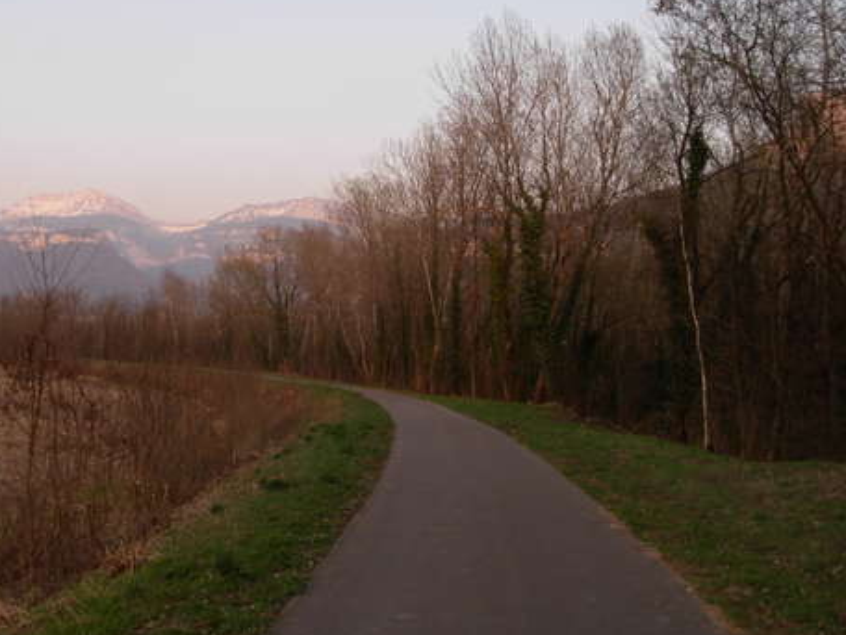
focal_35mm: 50
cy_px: 258
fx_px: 1222
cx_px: 336
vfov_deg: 29.0
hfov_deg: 38.0
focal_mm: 6.3
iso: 79
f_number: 2.9
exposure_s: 1/222
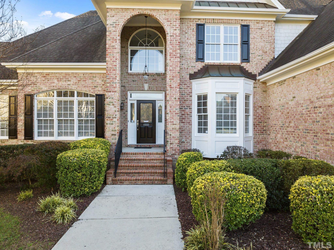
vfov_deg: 56.8
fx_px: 231
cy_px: 125
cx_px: 167
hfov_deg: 71.6
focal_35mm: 24
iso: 110
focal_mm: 12.29
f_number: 2.8
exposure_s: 1/25
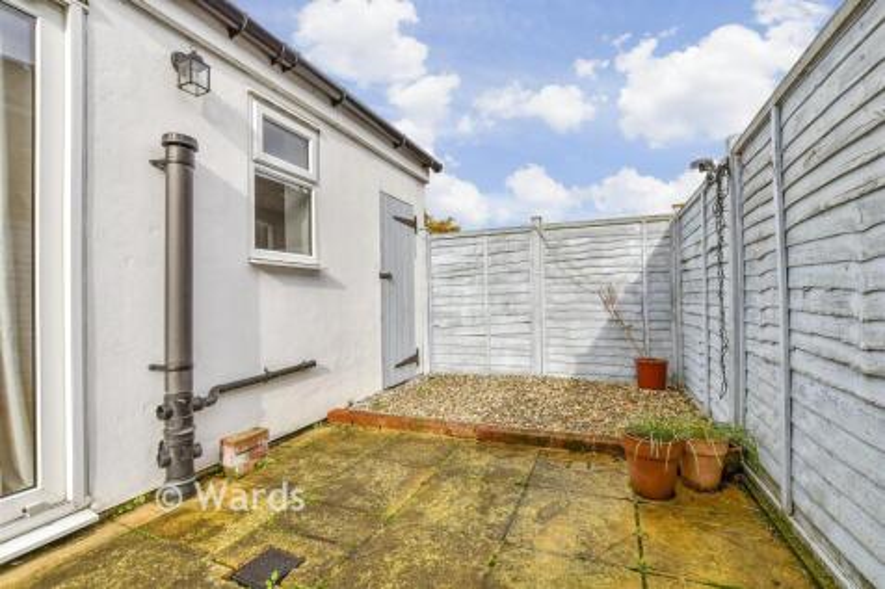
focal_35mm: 25
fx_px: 614
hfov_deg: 71.5
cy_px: 294
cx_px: 442
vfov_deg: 51.3
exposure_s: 1/250
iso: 160
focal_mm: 17
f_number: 8
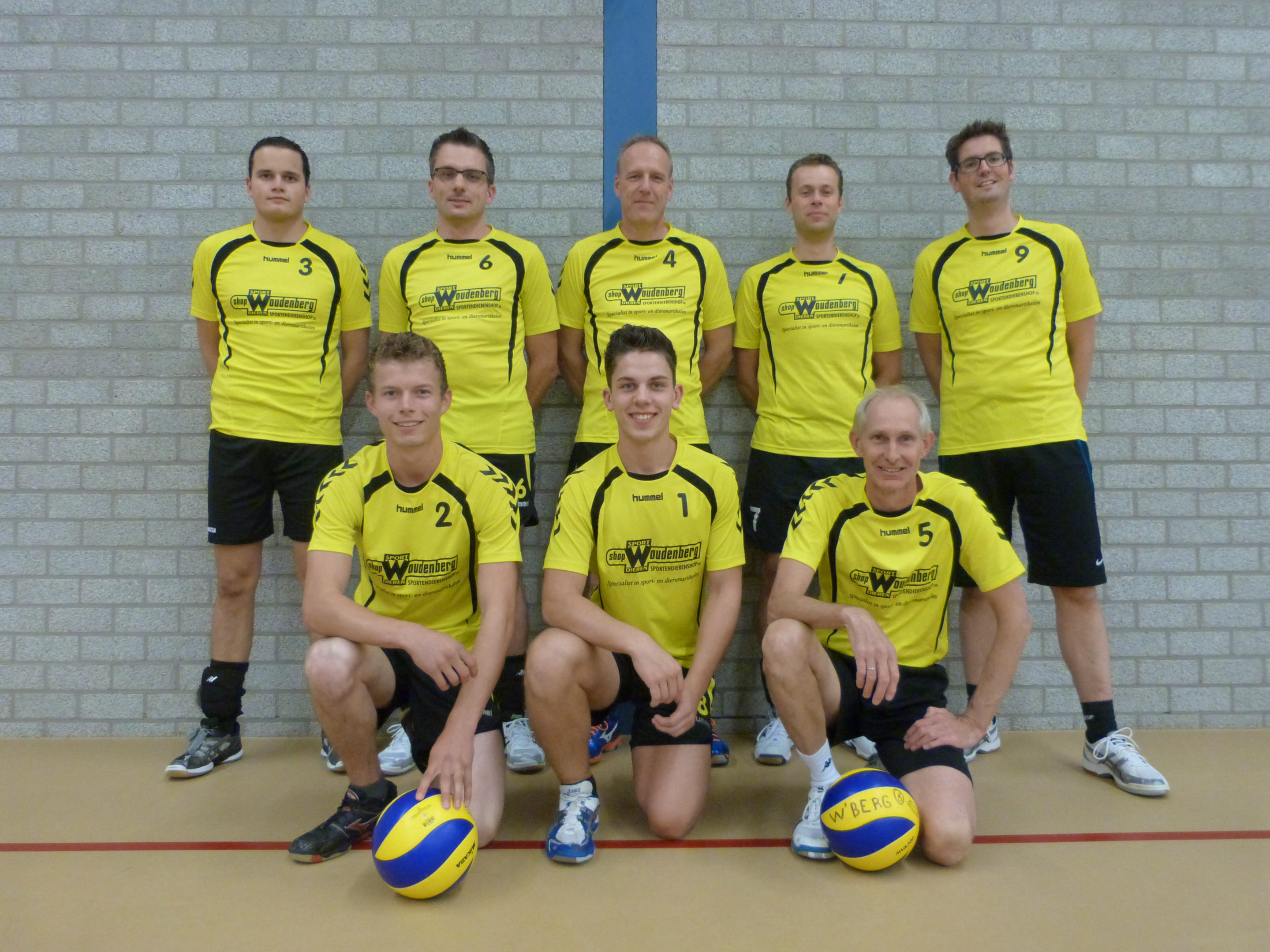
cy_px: 476
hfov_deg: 69.4
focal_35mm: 25
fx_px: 917
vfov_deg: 54.9
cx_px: 635
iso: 400
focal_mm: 4.5
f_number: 2.8
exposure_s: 1/40
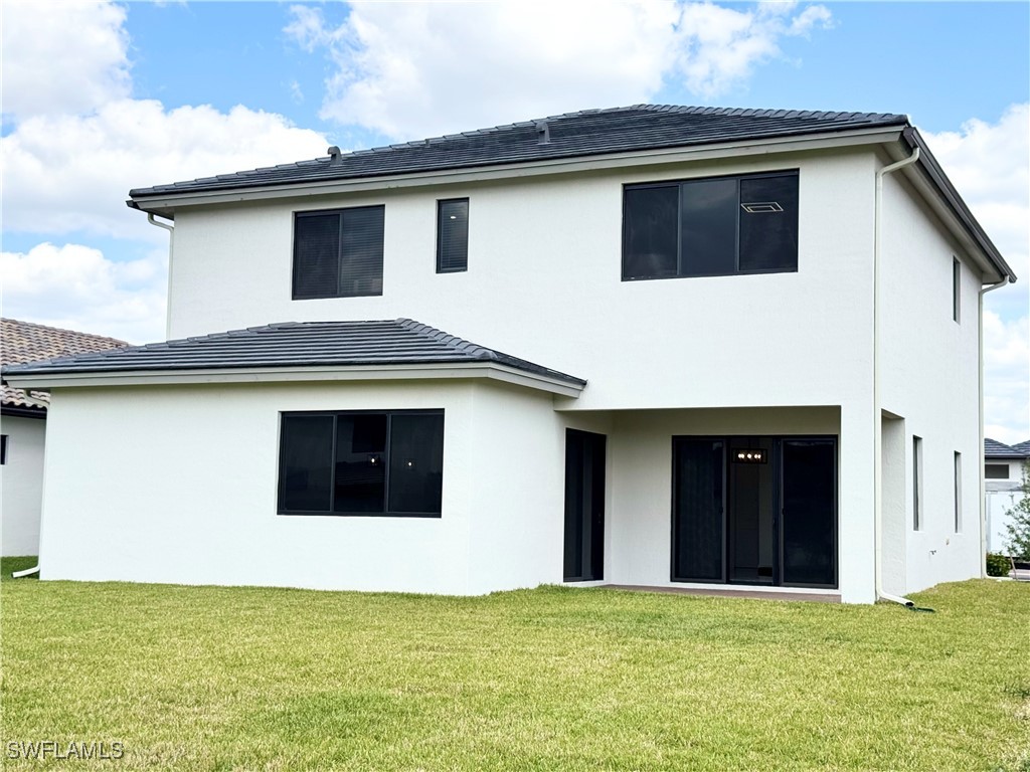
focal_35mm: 48
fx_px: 1428
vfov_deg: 30.3
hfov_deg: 39.7
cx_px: 515
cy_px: 386
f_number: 1.78
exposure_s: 1/4049
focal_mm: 6.76
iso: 64
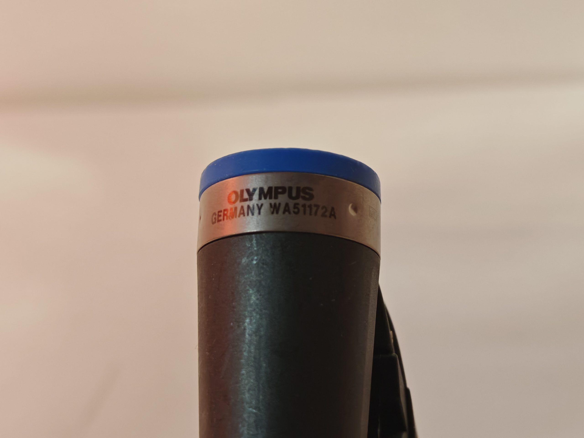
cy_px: 219
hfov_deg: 32.7
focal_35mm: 59
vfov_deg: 24.8
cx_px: 292
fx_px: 995
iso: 320
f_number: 2
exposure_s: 1/100
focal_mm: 6.83
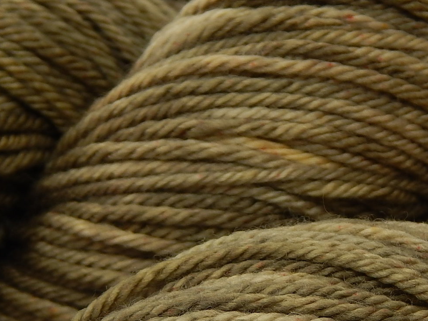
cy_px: 284
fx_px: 2782
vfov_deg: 6.6
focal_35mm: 225
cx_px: 220
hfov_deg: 8.8
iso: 125
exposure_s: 1/25
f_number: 4.6
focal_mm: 20.5
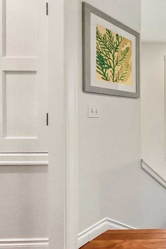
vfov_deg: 55.8
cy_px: 123
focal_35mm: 34
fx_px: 235
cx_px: 289
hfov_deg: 23.2
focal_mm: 2.22
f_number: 2.2
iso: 160
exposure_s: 1/60
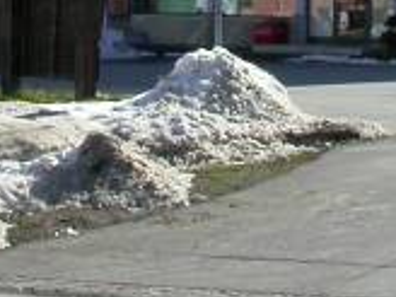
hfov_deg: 10.7
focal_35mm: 185
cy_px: -244
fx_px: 2116
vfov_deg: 7.8
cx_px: 287
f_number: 7.5
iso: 100
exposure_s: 1/281
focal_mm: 7.85
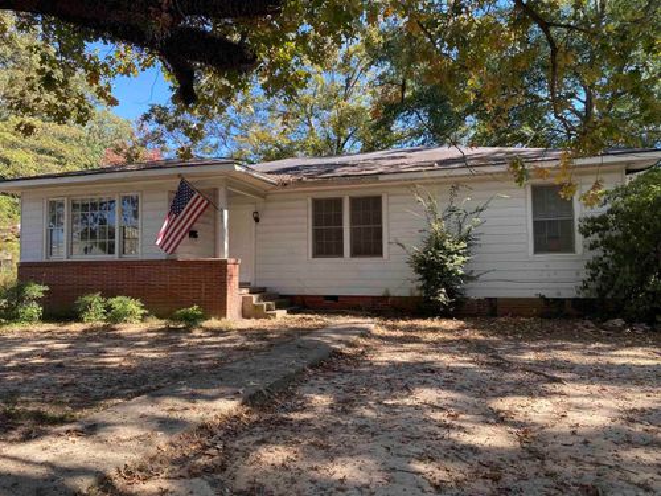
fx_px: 496
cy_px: 248
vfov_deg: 53.1
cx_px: 330
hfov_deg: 67.3
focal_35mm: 26
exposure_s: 1/420
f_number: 1.8
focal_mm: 4.25
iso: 32
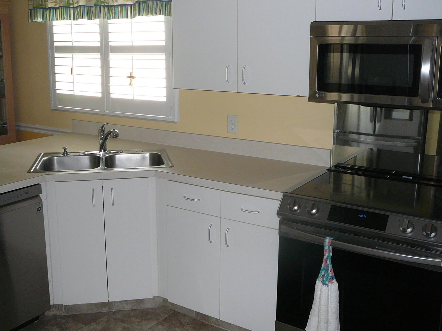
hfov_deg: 46.7
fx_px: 511
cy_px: 143
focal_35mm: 40
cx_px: 194
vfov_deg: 35.9
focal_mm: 5.2
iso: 125
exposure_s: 1/30
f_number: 2.8
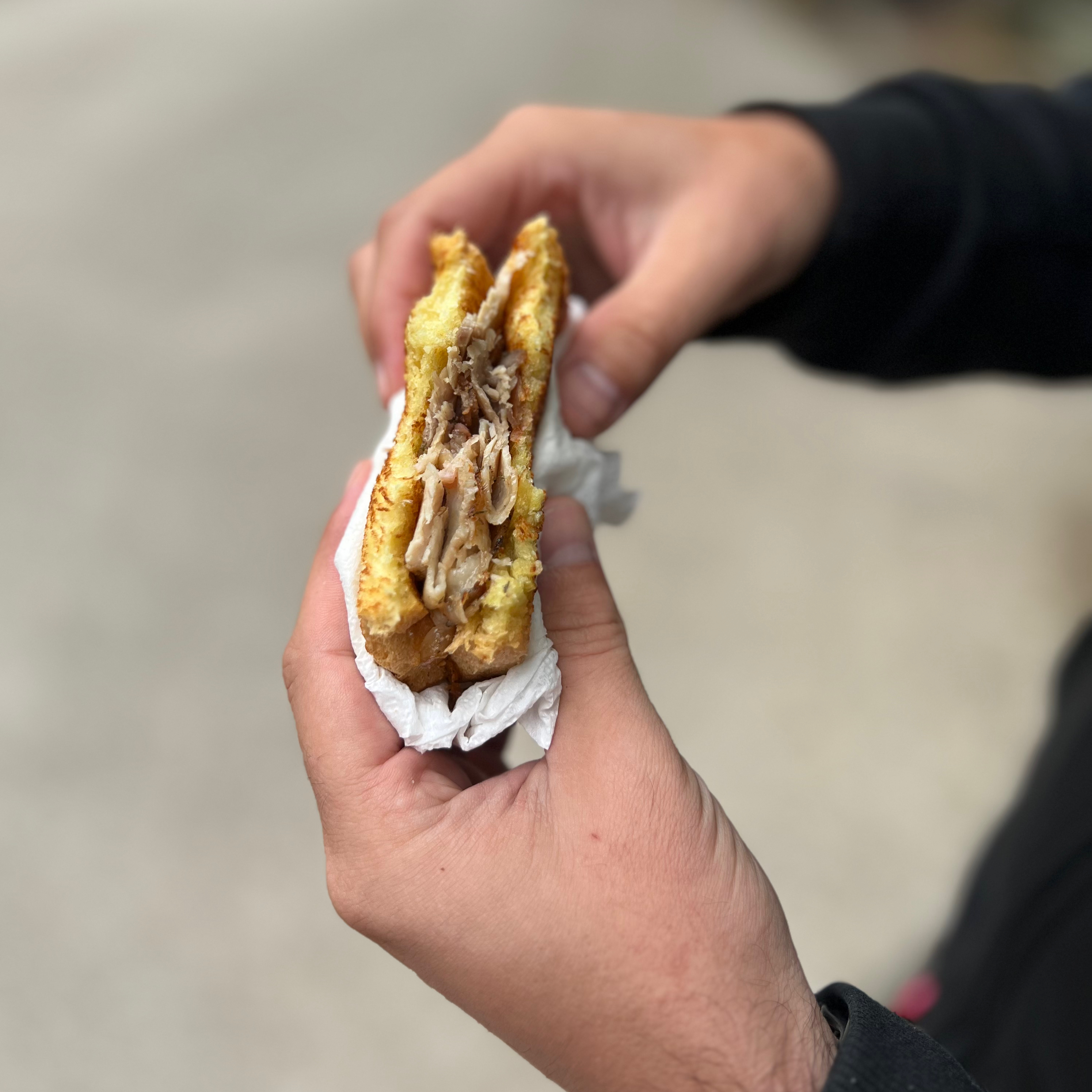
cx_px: 540
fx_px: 1106
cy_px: 413
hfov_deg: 52.5
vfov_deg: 52.0
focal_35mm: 31
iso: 50
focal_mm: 5.7
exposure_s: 1/427
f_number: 1.5
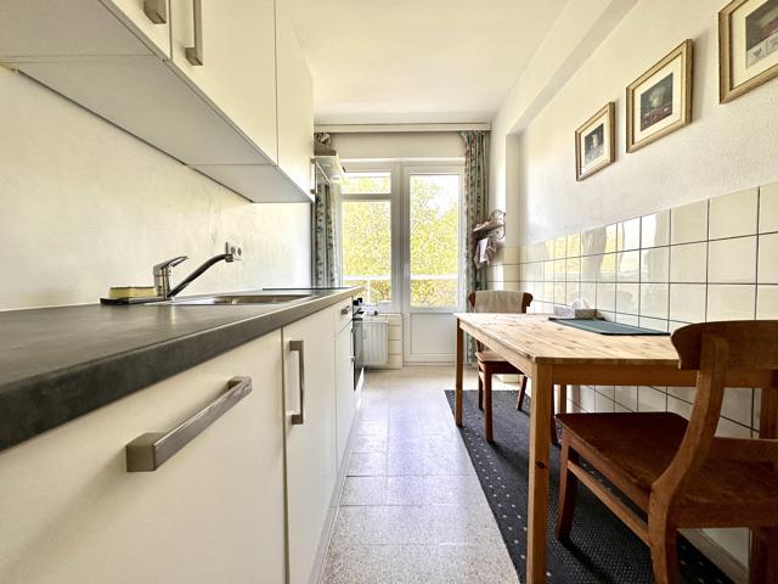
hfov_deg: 102.1
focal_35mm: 14
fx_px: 315
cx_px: 389
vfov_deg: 85.7
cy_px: 292
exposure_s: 1/99
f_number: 2.2
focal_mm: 2.22
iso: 50
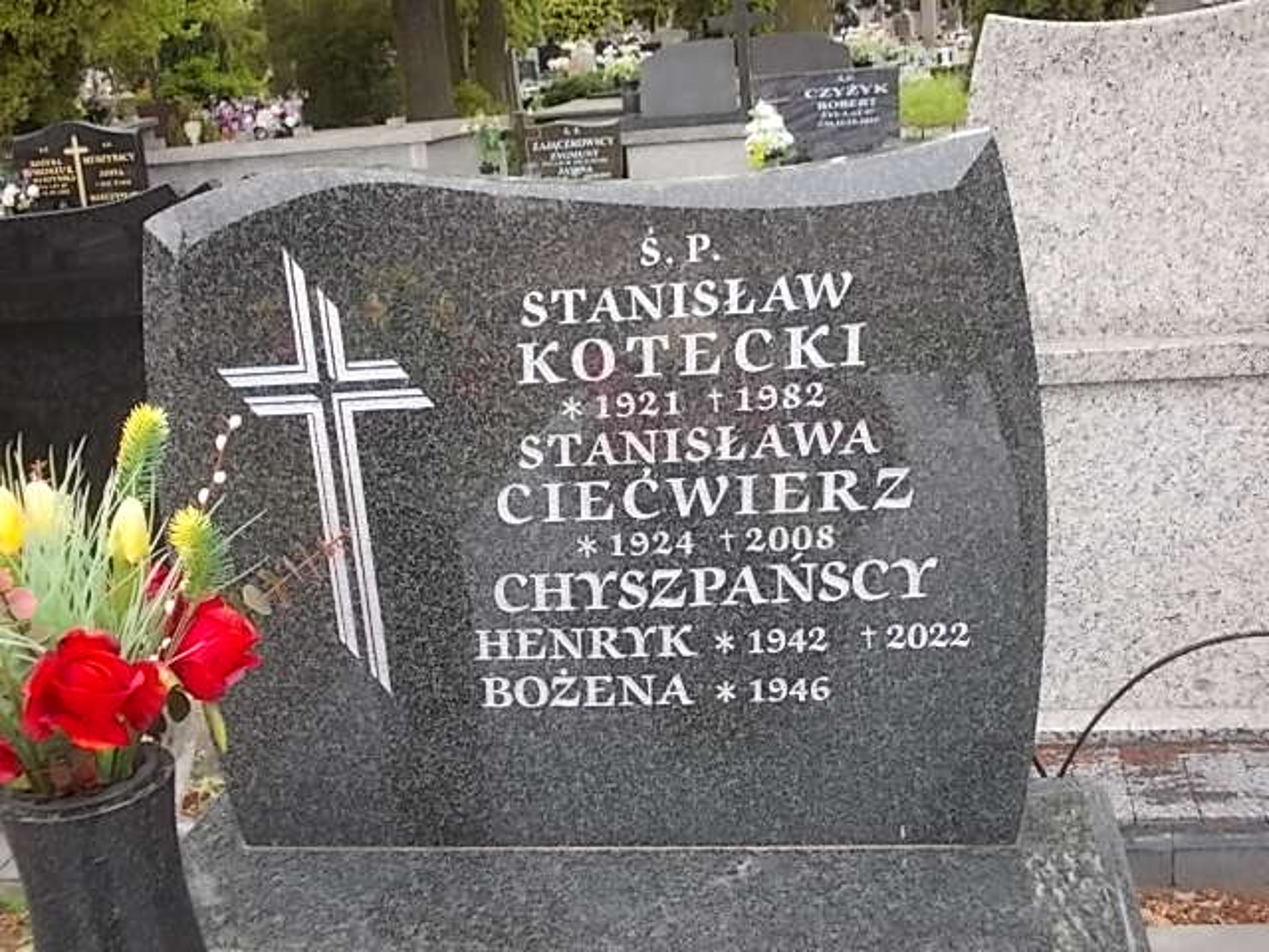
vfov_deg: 33.6
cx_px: 634
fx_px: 1576
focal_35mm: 43
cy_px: 476
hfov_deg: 43.9
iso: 80
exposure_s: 1/100
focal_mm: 6.1
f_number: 3.3
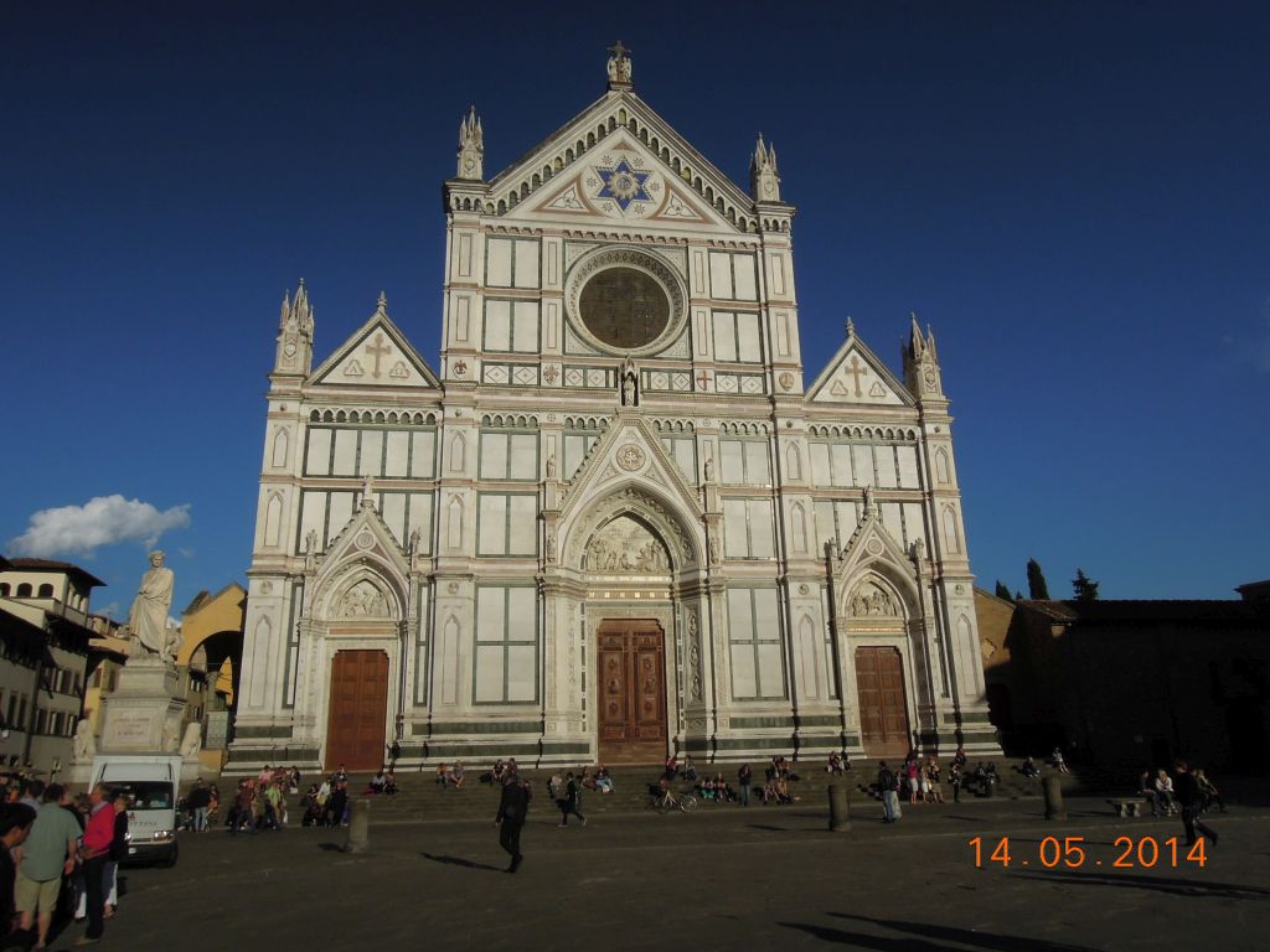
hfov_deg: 71.6
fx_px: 881
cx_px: 635
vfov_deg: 56.8
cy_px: 476
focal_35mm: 24
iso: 160
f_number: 7.1
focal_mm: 4.3
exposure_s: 1/1250
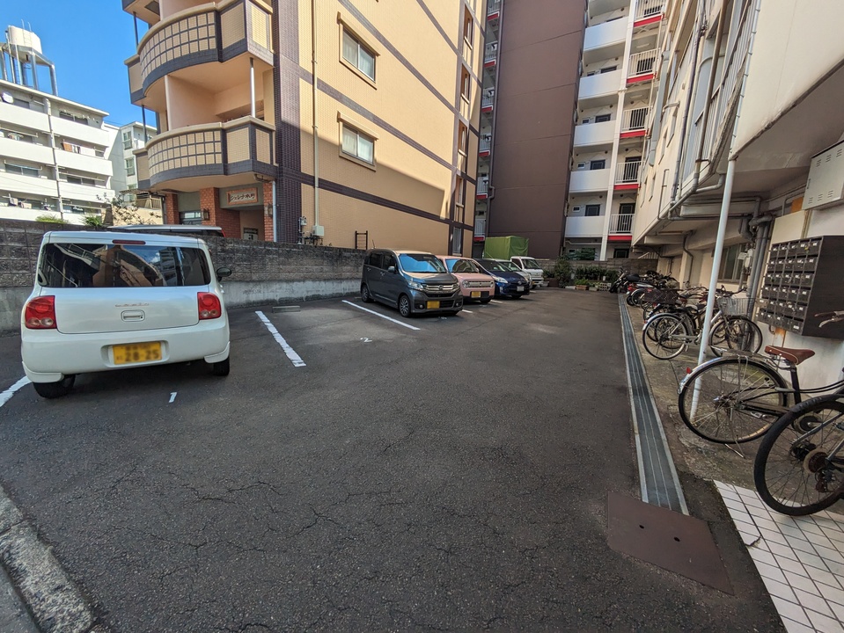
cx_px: 422
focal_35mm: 14
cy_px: 316
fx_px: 341
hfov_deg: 102.0
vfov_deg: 85.7
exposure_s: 1/1355
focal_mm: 1.83
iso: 47
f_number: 2.2
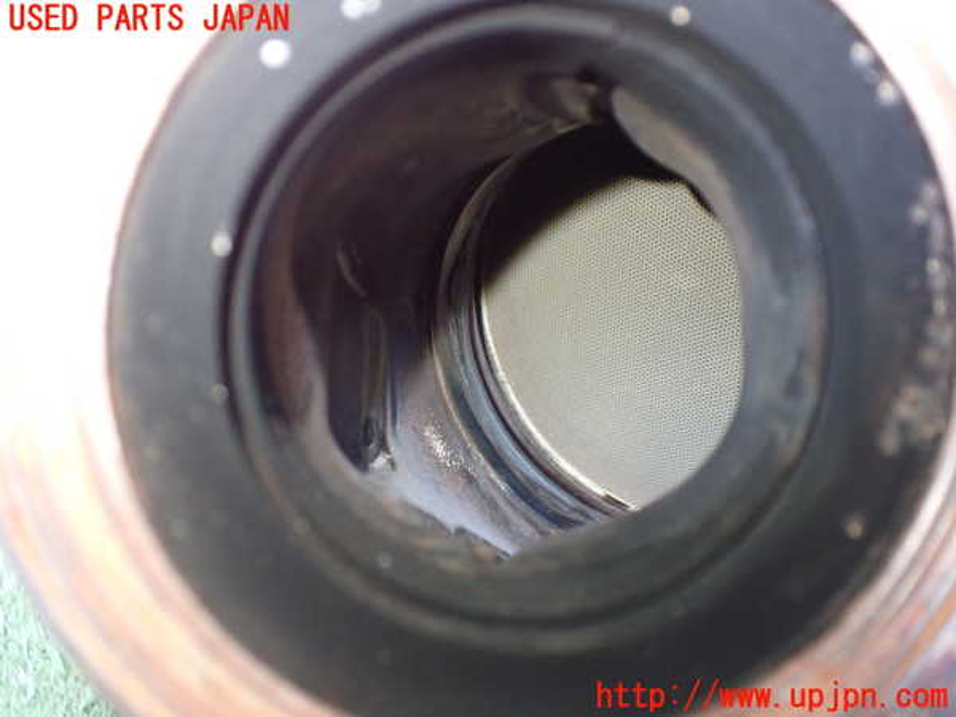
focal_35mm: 30
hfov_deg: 60.0
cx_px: 478
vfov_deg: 46.8
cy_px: 358
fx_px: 829
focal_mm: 5.4
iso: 800
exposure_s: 1/50
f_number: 2.3
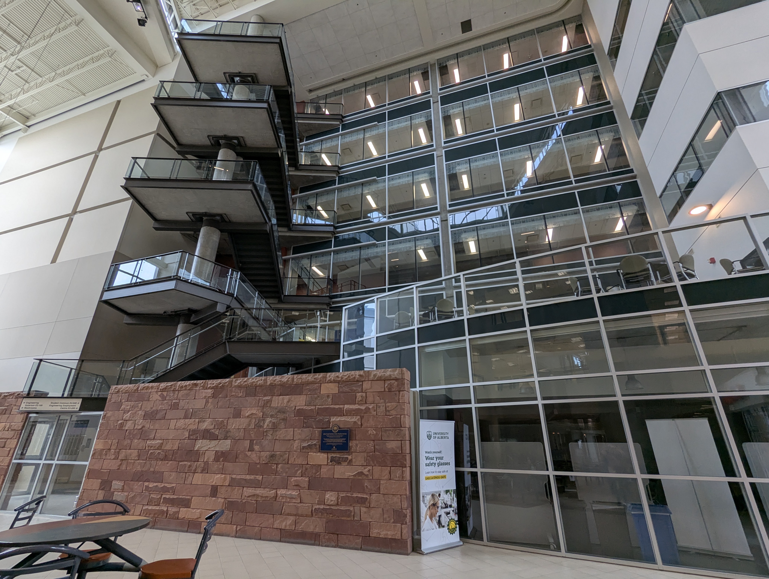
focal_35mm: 16
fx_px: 356
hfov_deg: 94.4
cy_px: 290
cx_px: 384
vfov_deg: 78.2
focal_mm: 2.35
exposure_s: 1/120
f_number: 2.2
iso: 85
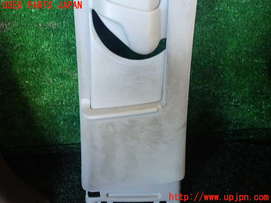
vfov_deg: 46.8
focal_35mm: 30
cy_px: 102
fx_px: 235
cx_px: 136
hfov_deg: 60.0
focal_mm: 5.4
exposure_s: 1/40
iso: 200
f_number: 2.3
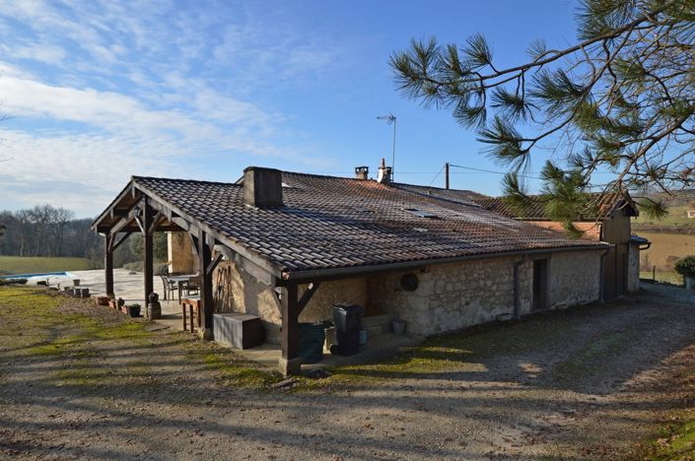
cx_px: 348
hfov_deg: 81.3
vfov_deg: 59.3
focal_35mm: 21
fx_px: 405
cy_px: 230
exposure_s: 1/200
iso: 100
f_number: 7.1
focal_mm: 14
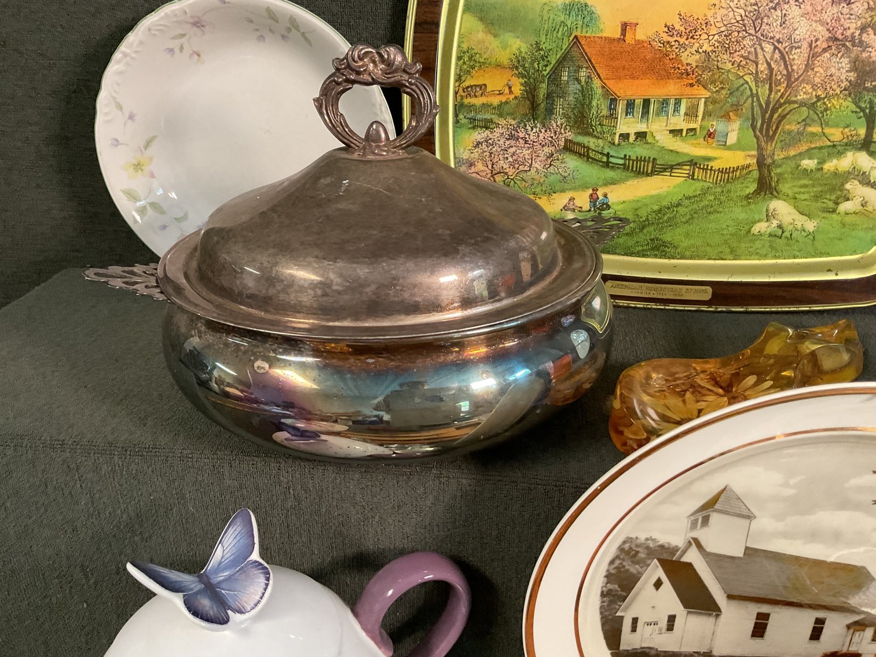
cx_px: 438
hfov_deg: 61.7
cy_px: 328
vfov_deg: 48.2
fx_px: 734
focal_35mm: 29
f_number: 1.8
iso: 250
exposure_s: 1/60
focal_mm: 3
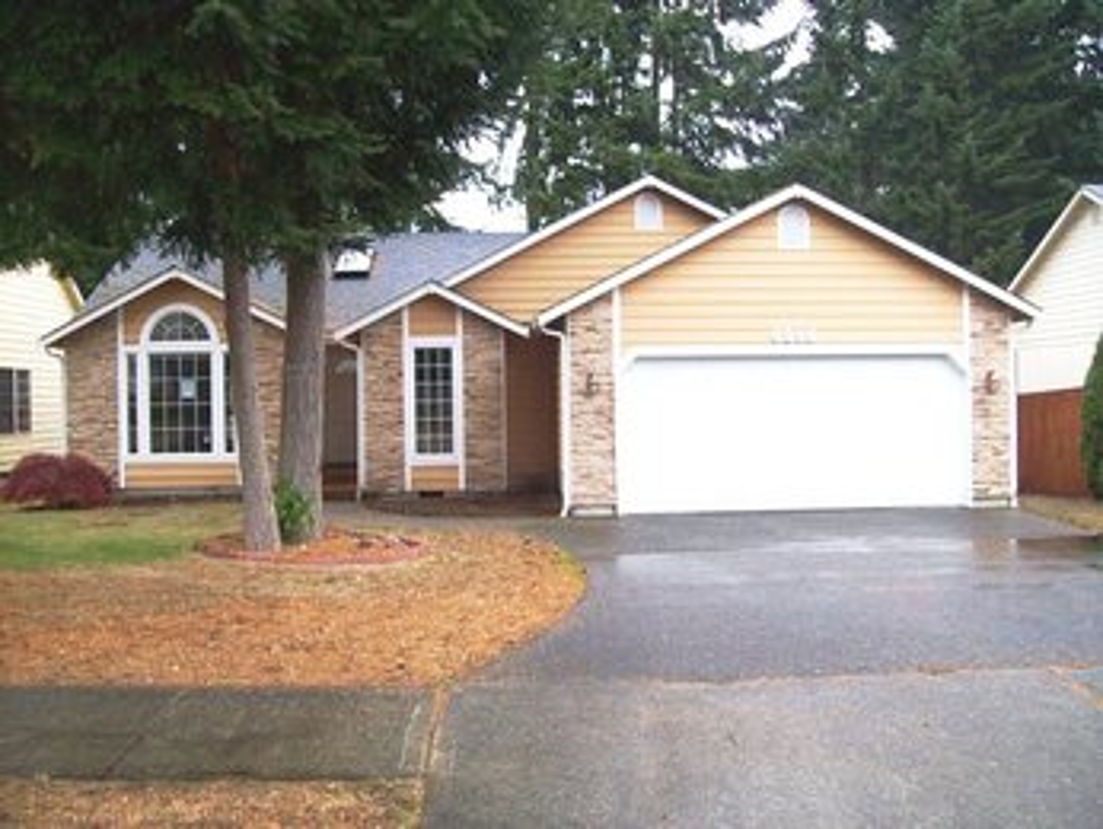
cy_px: 414
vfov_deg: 39.7
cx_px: 552
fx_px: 1148
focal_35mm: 36
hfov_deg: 51.3
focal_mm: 6
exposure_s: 1/139
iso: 200
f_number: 2.7
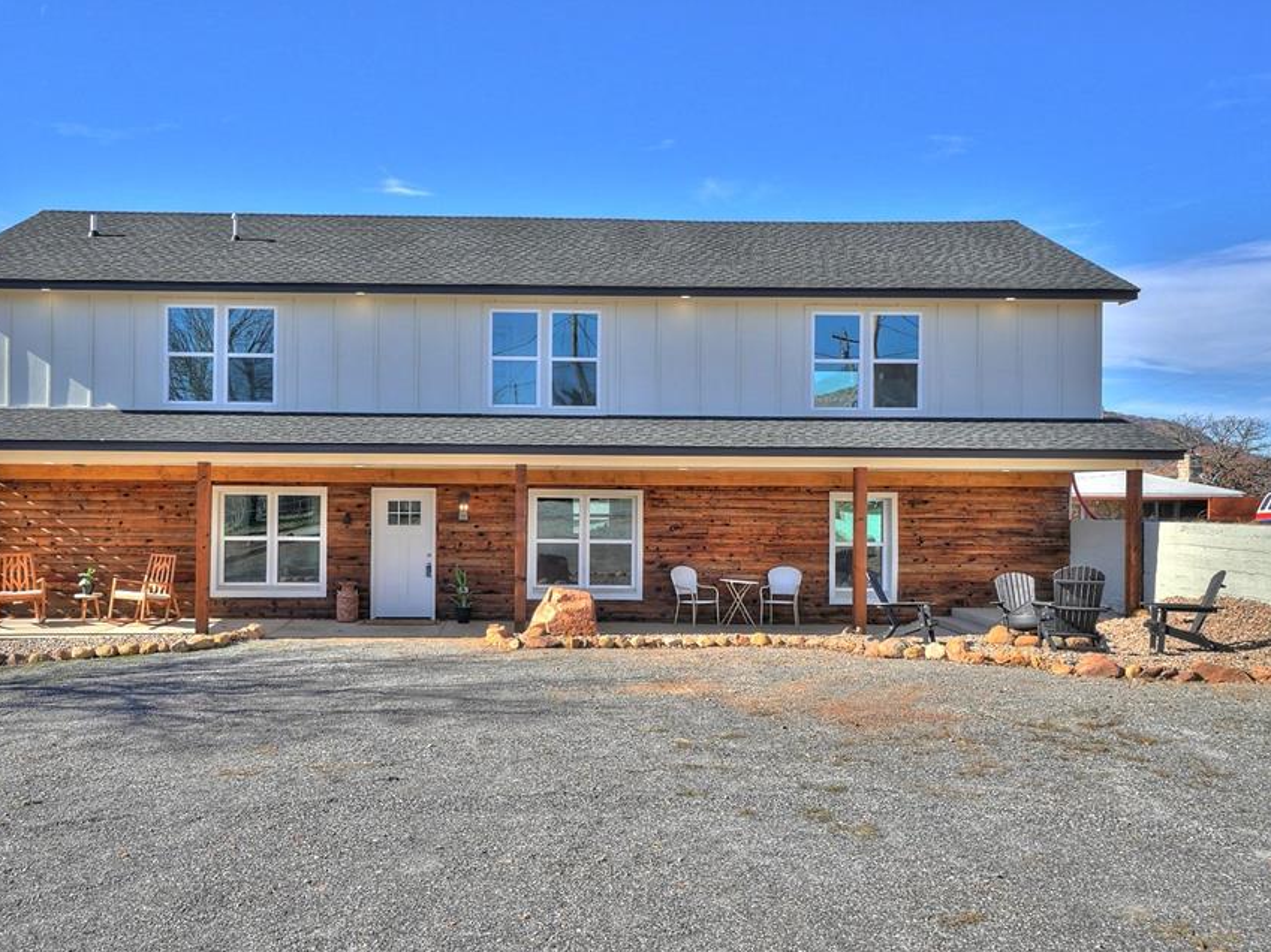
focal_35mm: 30
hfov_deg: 60.4
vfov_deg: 47.4
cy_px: 482
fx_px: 1086
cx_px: 542
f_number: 9
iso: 200
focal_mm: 17
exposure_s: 1/800
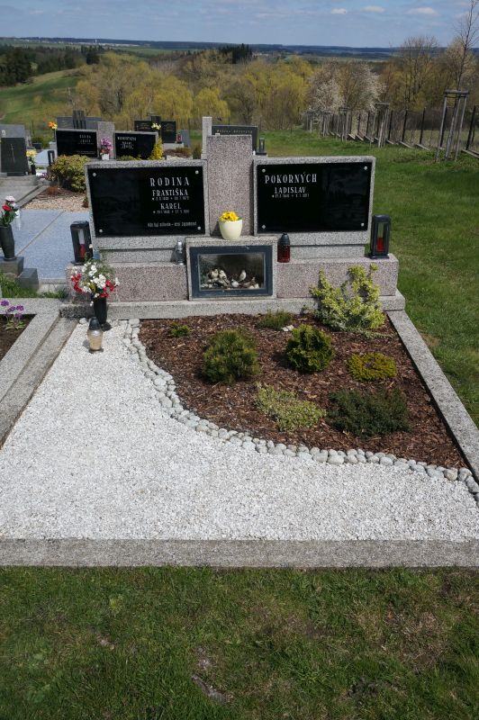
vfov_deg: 62.0
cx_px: 240
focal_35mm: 30
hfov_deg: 43.5
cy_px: 360
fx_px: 600
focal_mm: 20
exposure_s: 1/1000
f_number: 9
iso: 400
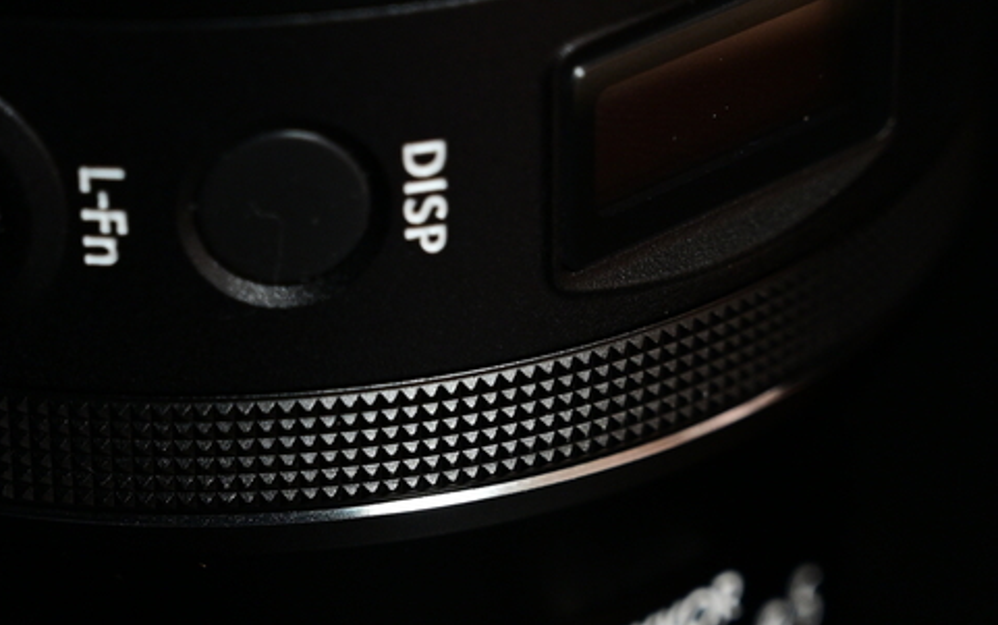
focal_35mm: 178
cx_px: 276
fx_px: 4843
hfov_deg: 11.7
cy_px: 454
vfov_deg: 7.4
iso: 1000
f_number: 5.6
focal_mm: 70
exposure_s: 1/30
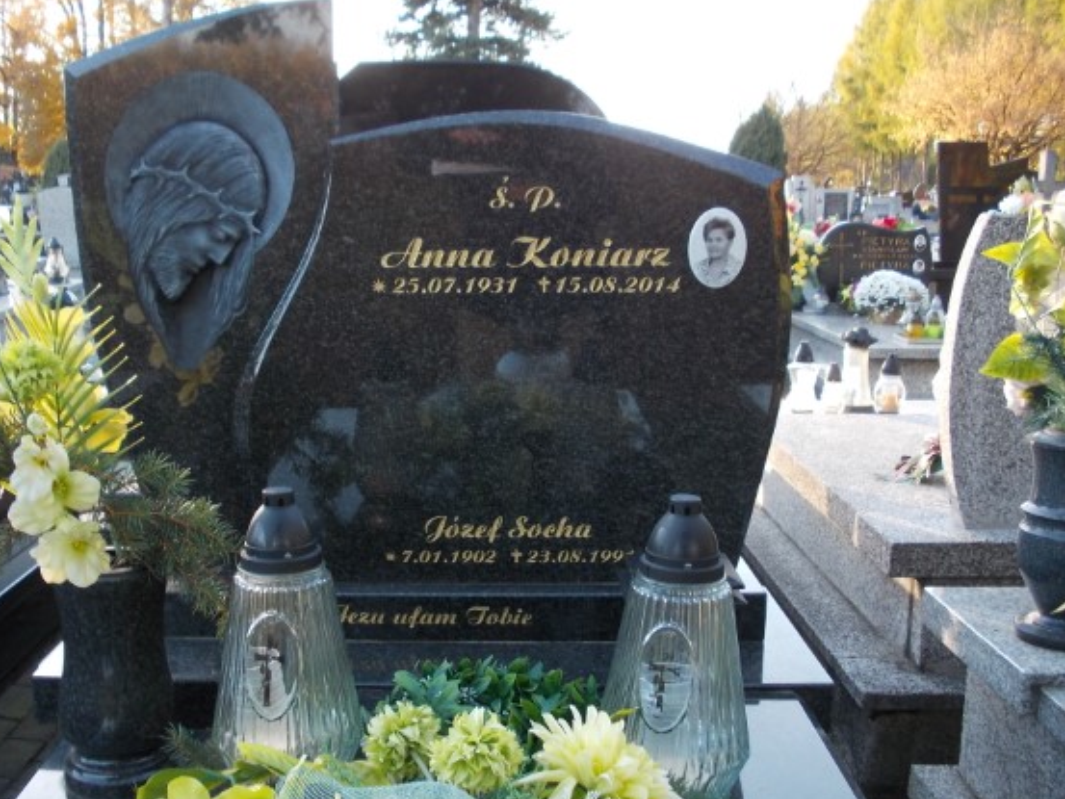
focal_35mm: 44
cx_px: 453
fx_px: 1354
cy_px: 454
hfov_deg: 42.8
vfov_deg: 32.8
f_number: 3.1
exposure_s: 1/60
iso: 80
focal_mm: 5.3
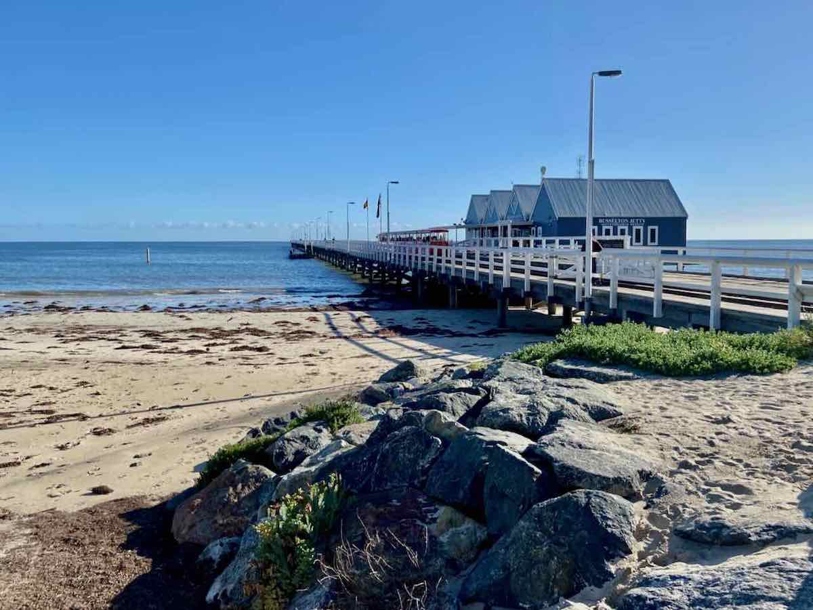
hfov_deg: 67.3
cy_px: 305
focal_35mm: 26
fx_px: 611
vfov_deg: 53.1
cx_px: 406
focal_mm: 4.25
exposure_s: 1/3731
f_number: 1.8
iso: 32
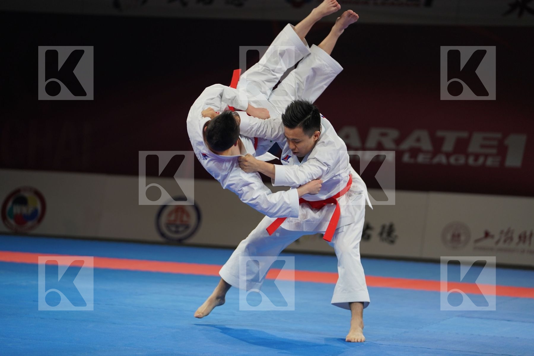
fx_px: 2106
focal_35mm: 142
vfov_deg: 9.7
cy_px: 178
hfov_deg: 14.4
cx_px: 267
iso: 640
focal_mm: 142
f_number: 2.8
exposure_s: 1/500
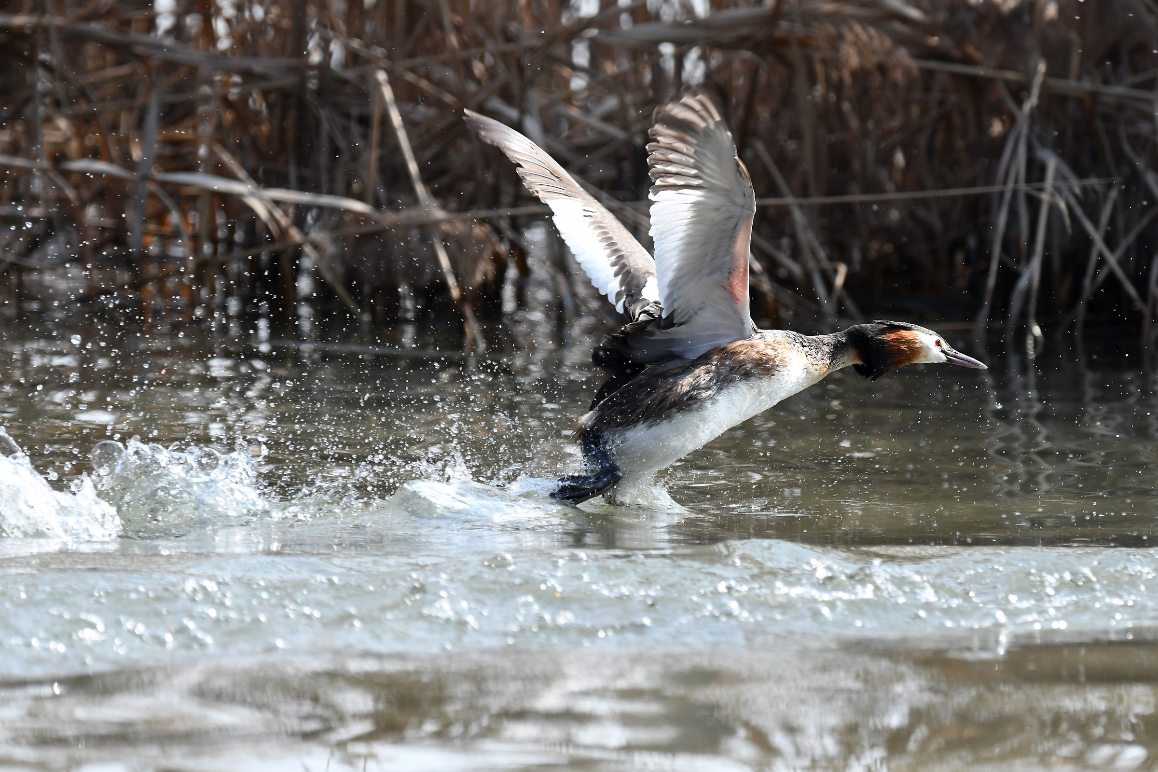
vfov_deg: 3.3
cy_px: 386
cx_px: 579
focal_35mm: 420
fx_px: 13509
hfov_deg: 4.9
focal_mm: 280
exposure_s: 1/2000
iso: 800
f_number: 5.6
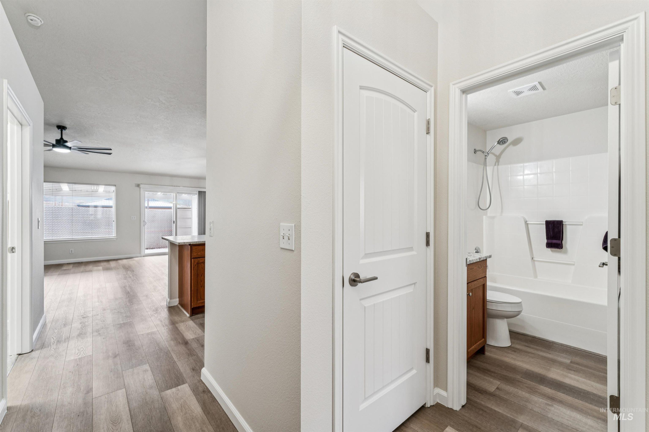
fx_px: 276
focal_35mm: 15
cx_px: 324
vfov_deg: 76.2
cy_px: 216
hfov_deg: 99.3
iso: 400
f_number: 13
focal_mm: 15.3
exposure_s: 1/8
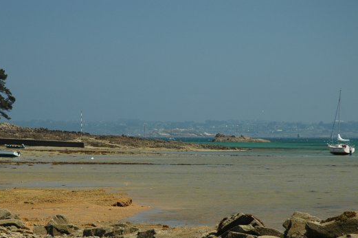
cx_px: 133
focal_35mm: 150
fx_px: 1487
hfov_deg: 13.7
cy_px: 182
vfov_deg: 9.1
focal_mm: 65
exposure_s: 1/160
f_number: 7.1
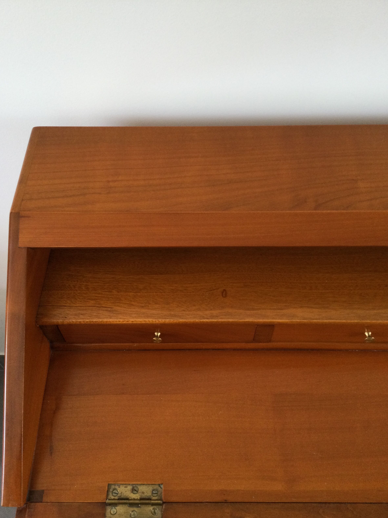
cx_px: 193
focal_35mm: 32
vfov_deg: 56.8
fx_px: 478
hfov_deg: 44.2
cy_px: 267
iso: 100
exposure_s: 1/33
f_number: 2.4
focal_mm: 3.3
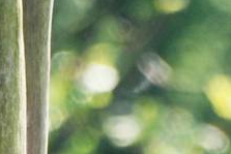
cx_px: 77
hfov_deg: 0.6
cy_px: 303
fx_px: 20732
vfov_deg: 0.4
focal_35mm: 3229
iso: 400
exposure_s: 1/320
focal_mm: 300
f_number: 5.6
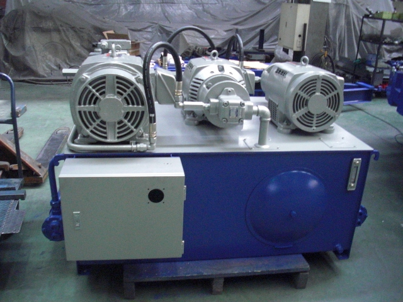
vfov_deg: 39.7
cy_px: 151
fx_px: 419
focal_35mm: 36
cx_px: 202
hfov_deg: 51.4
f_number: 2.8
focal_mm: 6.3
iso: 800
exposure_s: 1/80
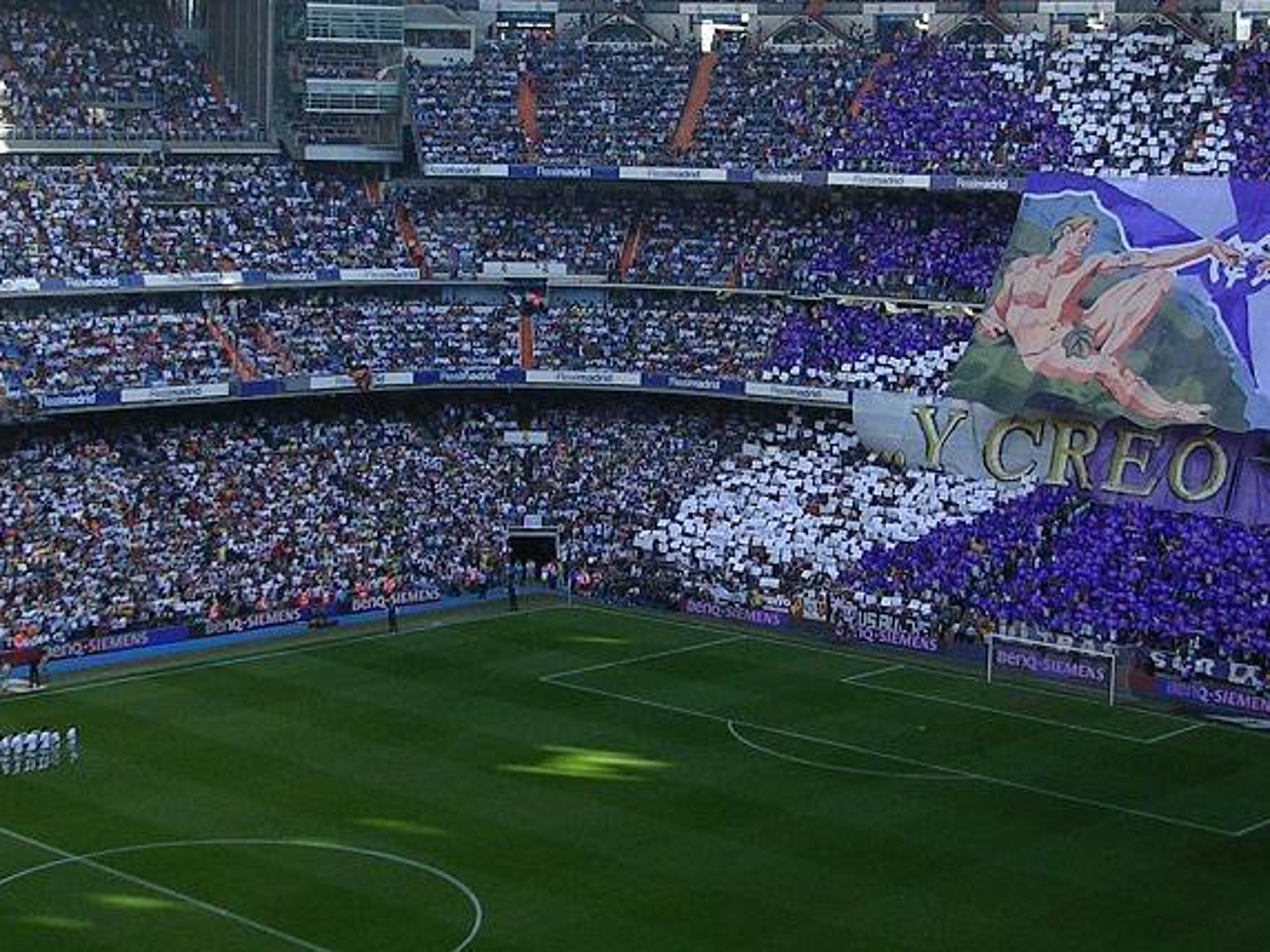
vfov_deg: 21.6
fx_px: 2495
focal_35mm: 68
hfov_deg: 28.6
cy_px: 351
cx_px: 619
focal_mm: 5.8
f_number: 2.8
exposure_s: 1/366
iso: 71
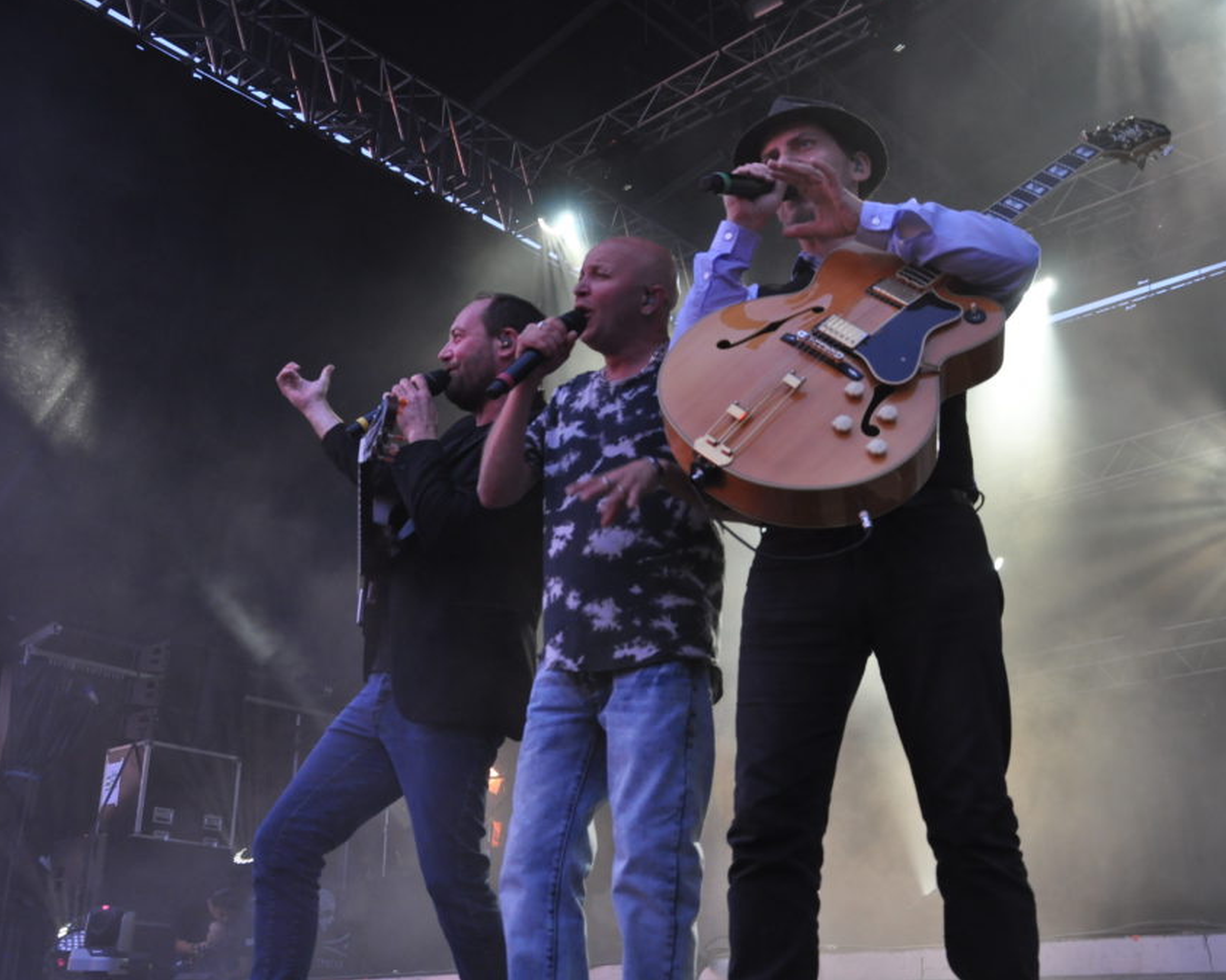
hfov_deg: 44.8
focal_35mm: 41
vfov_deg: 36.5
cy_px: 487
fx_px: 1487
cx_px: 601
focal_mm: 24
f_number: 3.8
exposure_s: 1/60
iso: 800
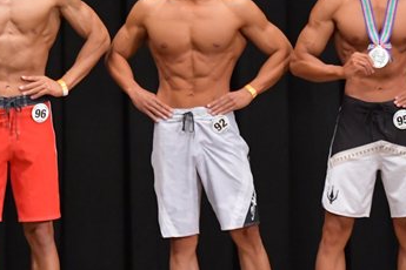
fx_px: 5120
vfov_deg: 3.0
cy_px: 88
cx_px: 217
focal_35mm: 454
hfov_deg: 4.5
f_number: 5.6
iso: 6400
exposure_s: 1/400
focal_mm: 135
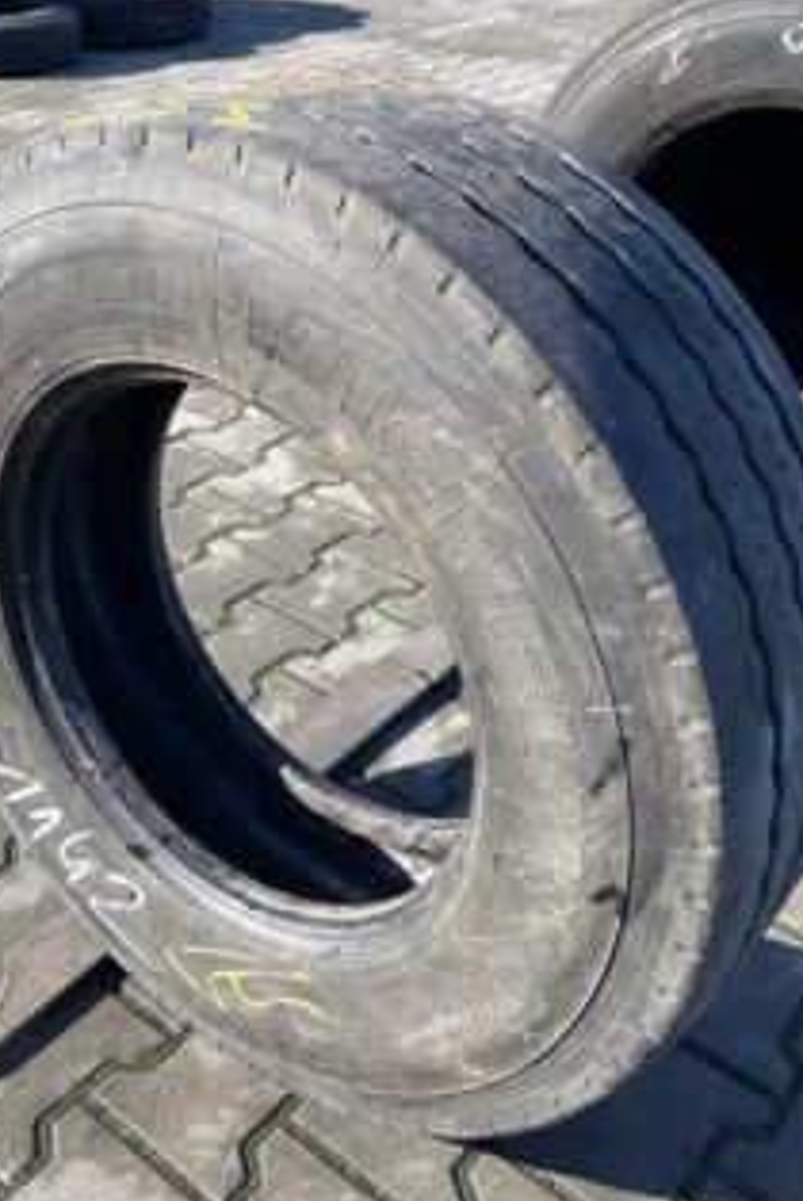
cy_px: 610
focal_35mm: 37
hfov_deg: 35.3
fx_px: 1235
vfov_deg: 51.8
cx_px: 214
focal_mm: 4.25
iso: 32
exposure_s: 1/788
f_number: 1.8
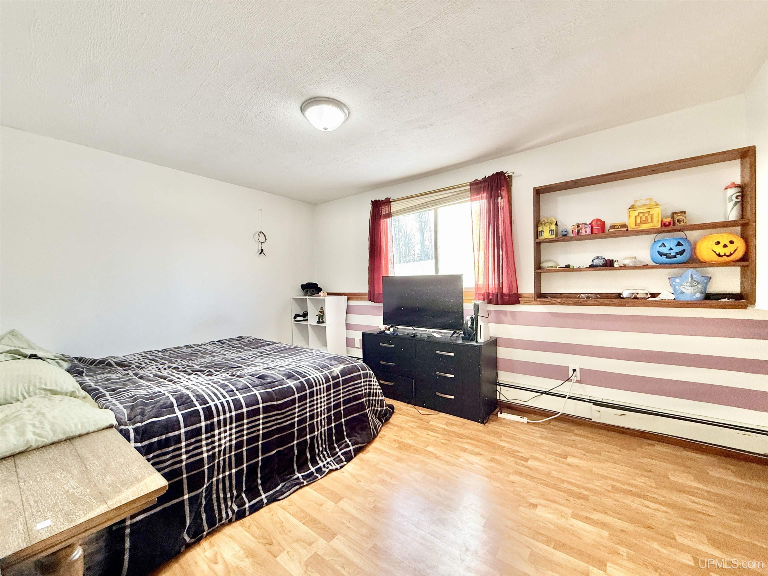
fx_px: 311
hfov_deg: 102.1
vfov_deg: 85.7
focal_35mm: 14
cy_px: 288
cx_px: 384
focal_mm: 2.22
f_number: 2.2
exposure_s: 1/99
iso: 160
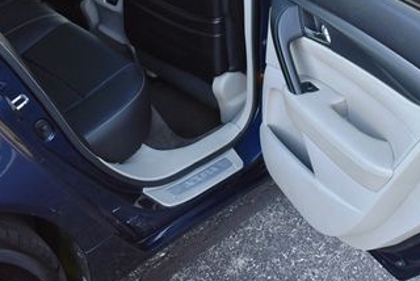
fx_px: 631
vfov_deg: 24.5
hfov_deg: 36.2
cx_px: 299
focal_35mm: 54
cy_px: 33
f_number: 3.5
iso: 720
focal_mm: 18
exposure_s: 1/250
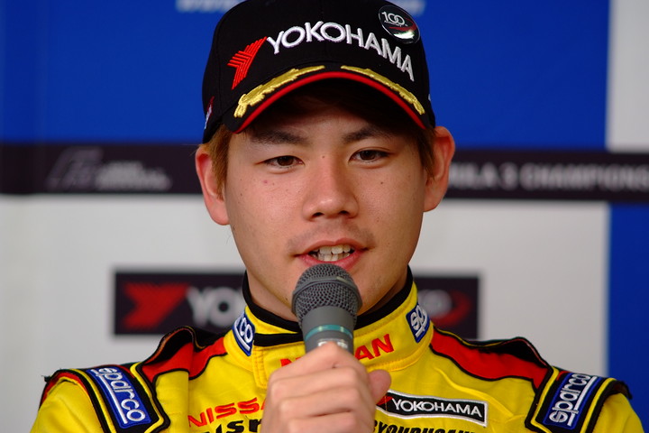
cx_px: 324
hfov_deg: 7.6
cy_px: 216
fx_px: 4867
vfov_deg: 5.1
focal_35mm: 270
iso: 400
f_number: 2.8
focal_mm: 180
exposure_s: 1/250
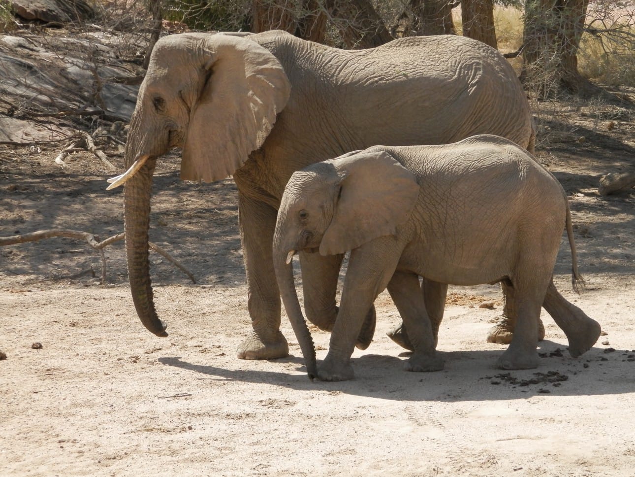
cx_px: 318
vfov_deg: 14.0
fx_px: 1945
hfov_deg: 18.5
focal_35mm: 106
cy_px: 238
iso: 125
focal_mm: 19
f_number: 4.5
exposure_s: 1/640
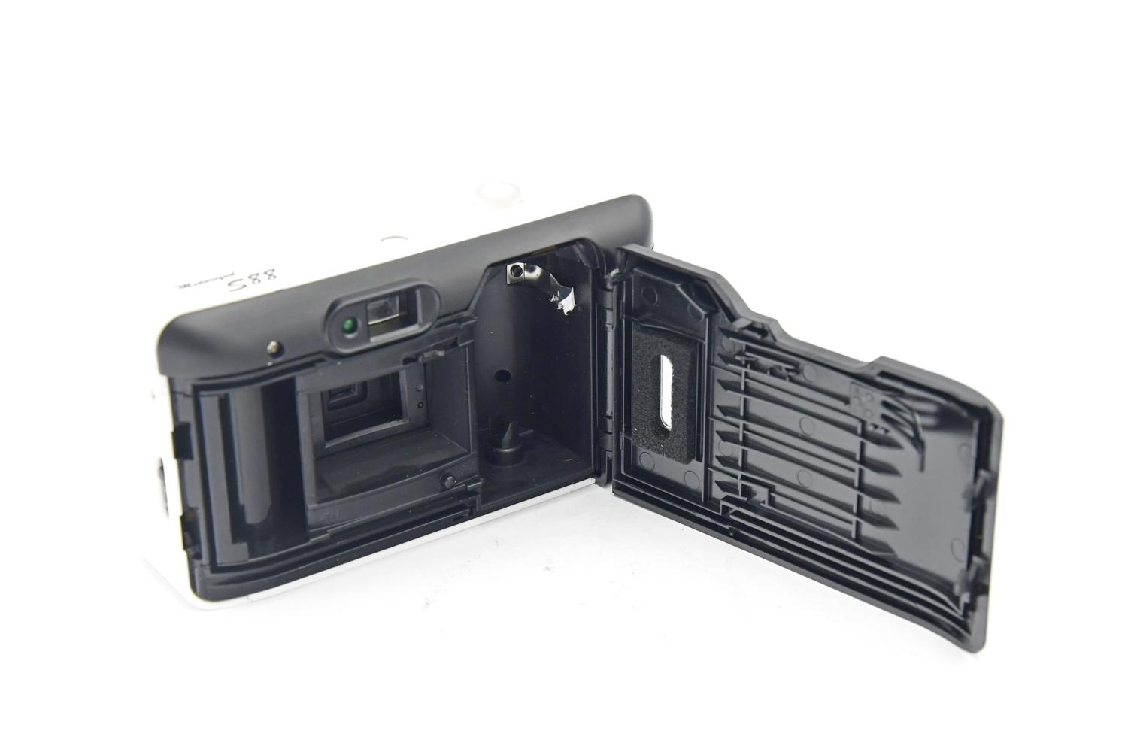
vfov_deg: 18.9
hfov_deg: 28.1
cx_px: 564
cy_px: 376
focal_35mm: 72
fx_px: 2256
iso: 1250
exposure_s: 1/125
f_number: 8
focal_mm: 48
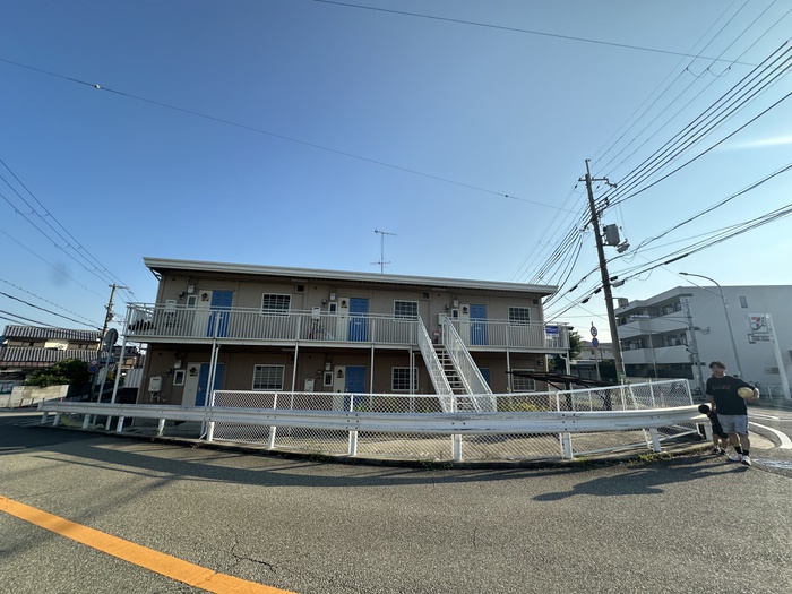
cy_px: 297
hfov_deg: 102.1
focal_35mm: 14
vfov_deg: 85.7
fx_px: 320
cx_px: 396
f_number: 2.2
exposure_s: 1/1689
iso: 50
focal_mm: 2.22
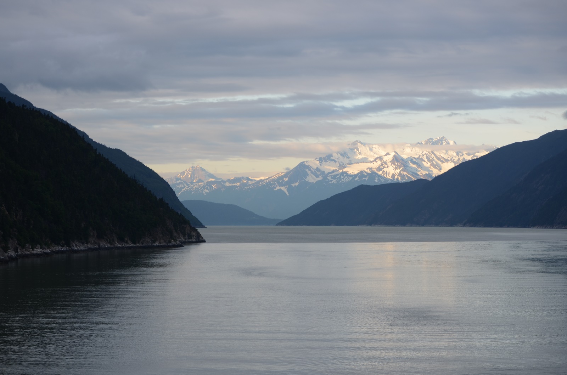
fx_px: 1697
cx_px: 284
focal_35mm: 108
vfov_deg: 12.6
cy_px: 188
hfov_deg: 19.0
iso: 100
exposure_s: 1/160
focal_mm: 72
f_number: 5.6
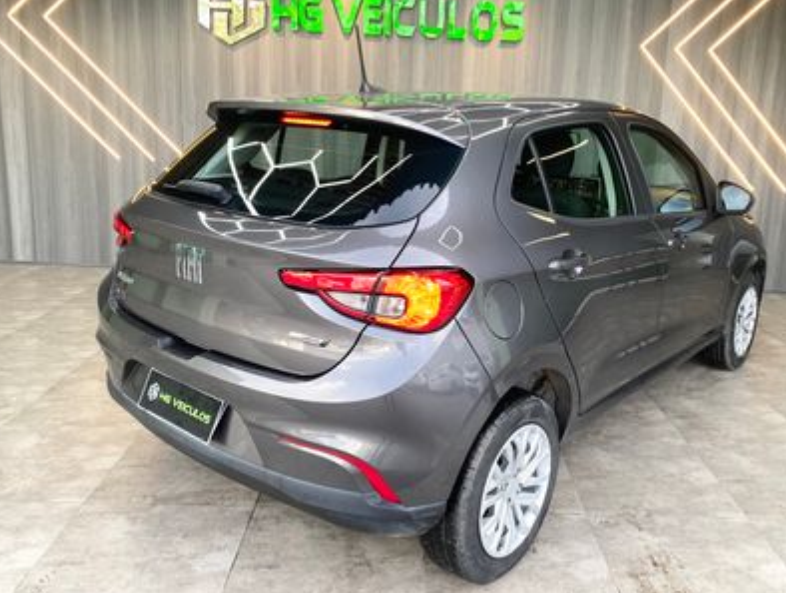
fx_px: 705
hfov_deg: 58.1
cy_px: 254
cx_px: 437
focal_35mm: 31
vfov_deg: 45.4
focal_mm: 4.25
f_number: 1.8
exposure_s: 1/120
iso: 40
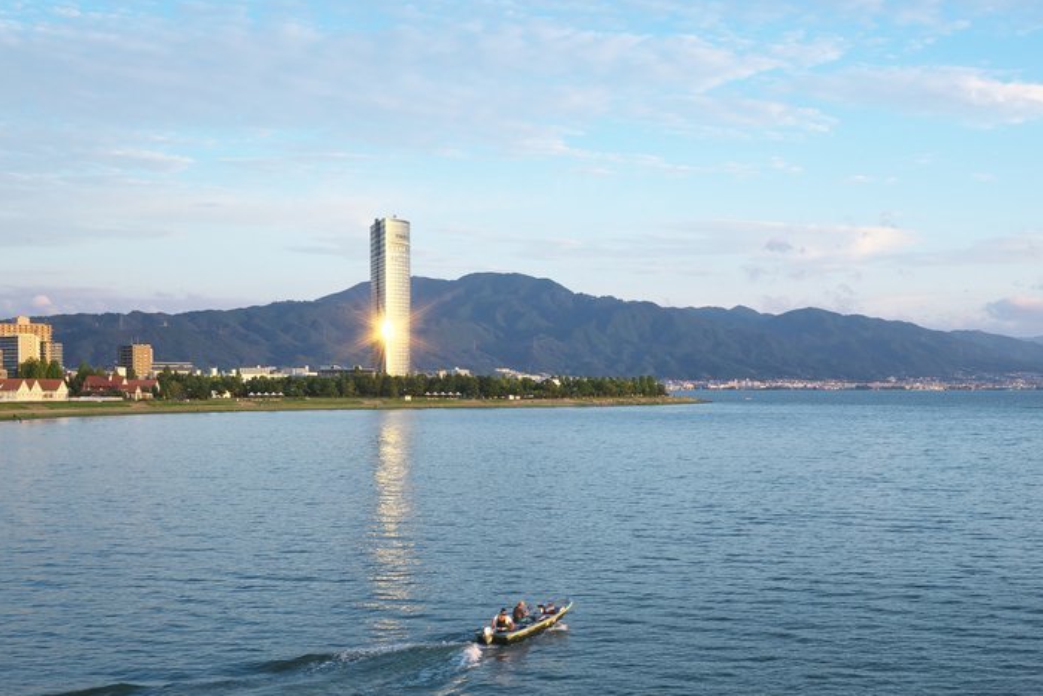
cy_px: 399
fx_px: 1391
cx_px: 665
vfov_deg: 28.1
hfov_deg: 40.8
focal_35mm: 48
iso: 400
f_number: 18
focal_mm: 35
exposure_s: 1/30
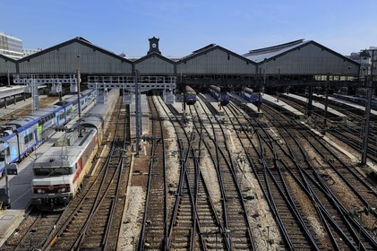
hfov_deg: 58.8
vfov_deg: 41.1
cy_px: 126
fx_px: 335
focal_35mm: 32
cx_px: 188
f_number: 10
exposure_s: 1/200
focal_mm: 32
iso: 200
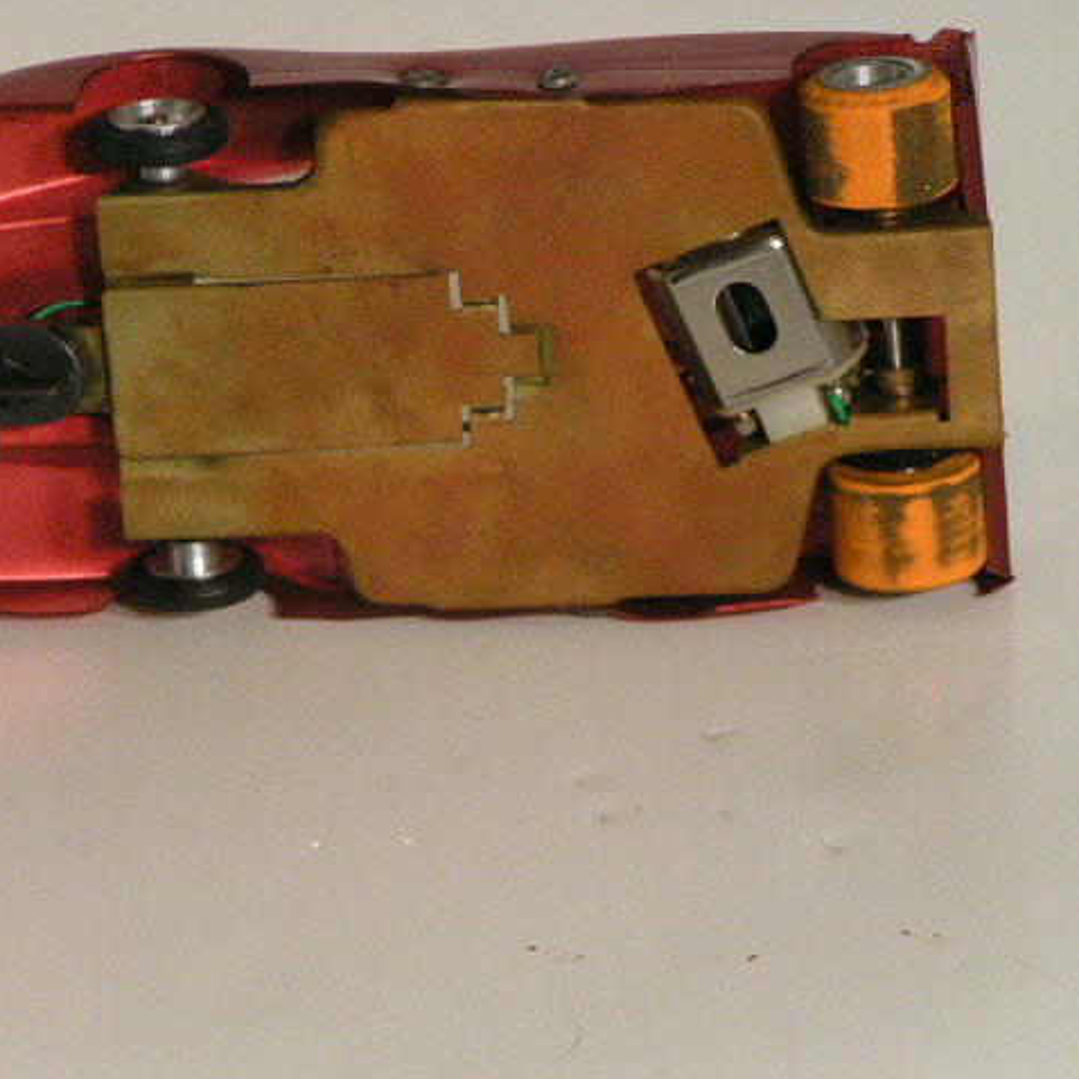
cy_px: 540
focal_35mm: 244
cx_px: 391
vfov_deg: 7.2
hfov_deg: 7.2
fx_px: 8605
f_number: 3.5
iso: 160
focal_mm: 31.5
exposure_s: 1/250
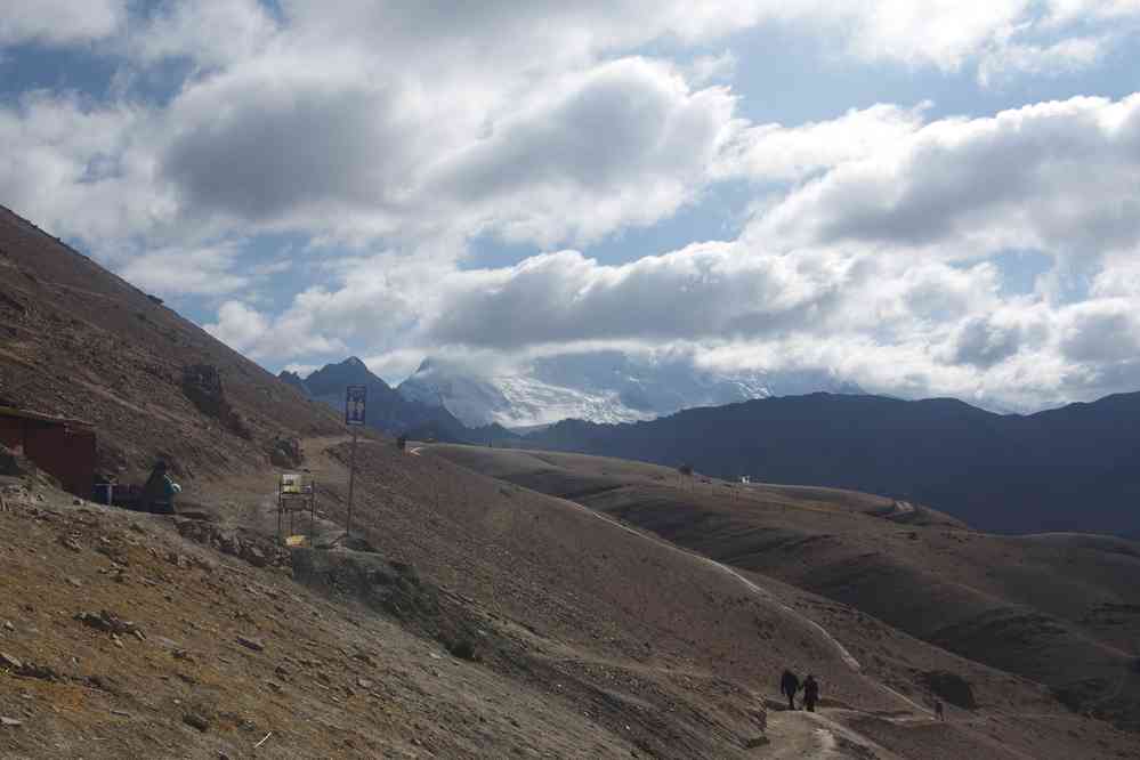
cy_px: 380
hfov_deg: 49.6
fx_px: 1235
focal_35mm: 39
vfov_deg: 34.2
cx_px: 570
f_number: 11
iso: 100
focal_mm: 26
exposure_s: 1/125
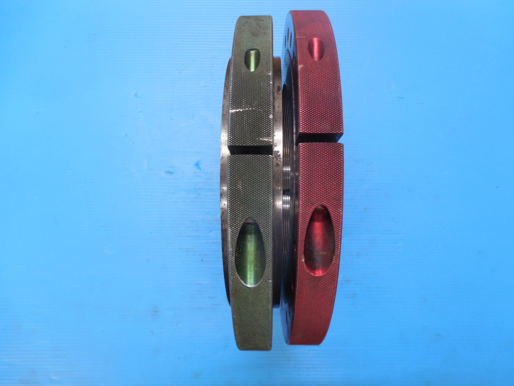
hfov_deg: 69.4
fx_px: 371
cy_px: 193
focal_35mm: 25
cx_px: 257
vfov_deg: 54.9
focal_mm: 4.5
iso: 250
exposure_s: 1/30
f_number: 3.3
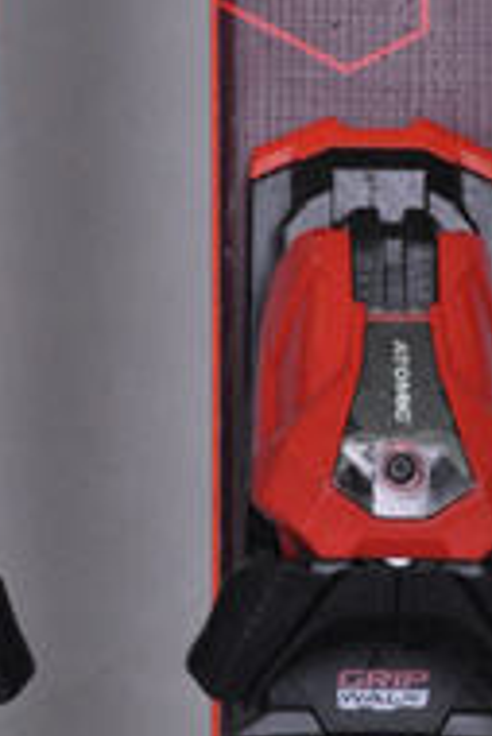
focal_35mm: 372
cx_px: 110
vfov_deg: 5.5
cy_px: -128
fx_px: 7615
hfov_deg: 3.7
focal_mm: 105
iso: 3200
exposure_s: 1/125
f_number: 9.5
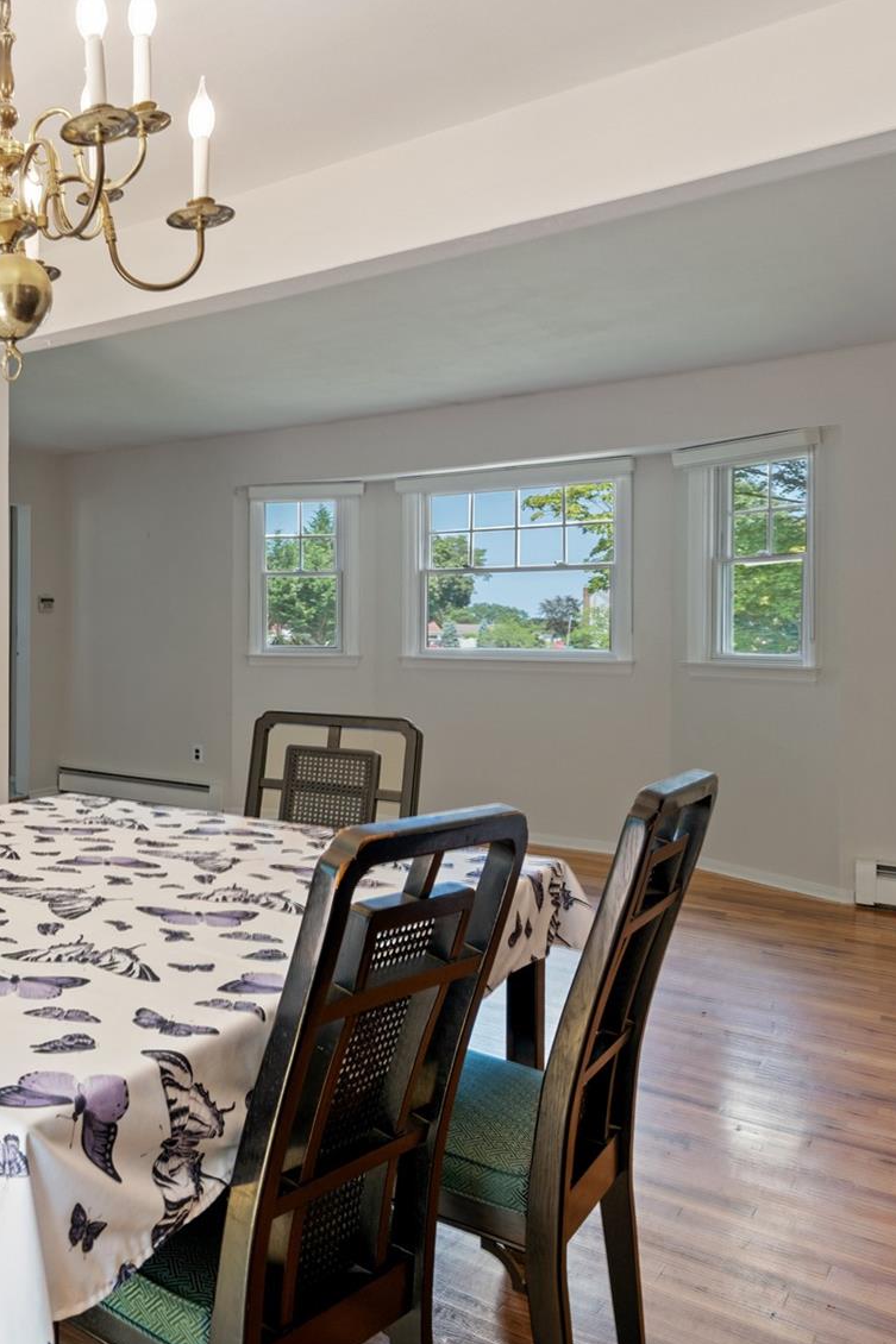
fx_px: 1083
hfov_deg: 36.0
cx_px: -155
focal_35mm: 29
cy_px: 619
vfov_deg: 63.6
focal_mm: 16
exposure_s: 1/10
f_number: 5.6
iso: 640
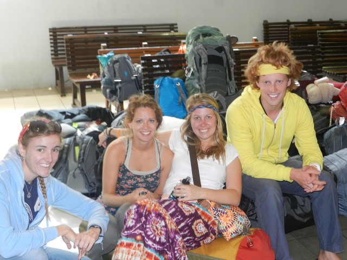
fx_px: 451
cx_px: 174
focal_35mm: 45
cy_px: 130
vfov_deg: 32.2
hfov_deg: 42.1
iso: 560
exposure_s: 1/30
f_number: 4.2
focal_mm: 8.2
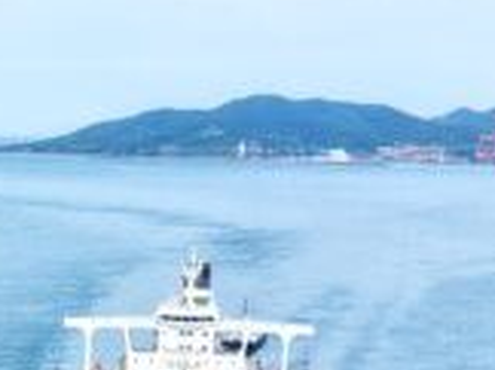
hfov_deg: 19.9
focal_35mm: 95
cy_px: 667
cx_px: -21
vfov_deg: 13.8
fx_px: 1356
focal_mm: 8.67
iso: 200
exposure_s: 1/2000
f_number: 1.8
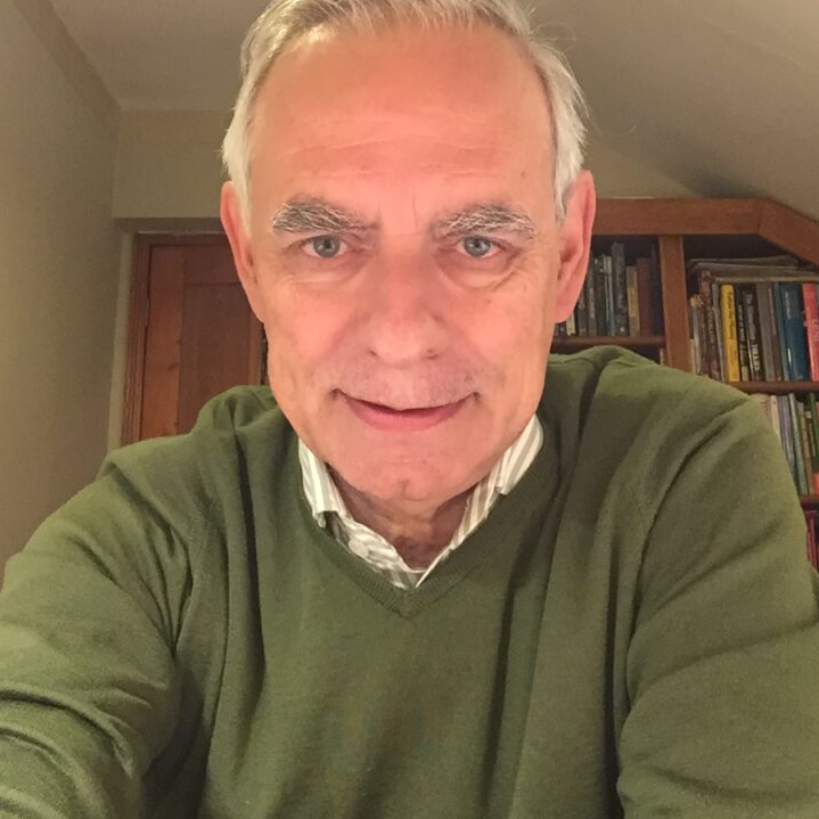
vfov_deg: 42.4
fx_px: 1044
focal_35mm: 39
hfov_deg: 42.8
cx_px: 411
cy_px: 290
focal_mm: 2.65
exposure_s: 1/33
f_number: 2.2
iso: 250
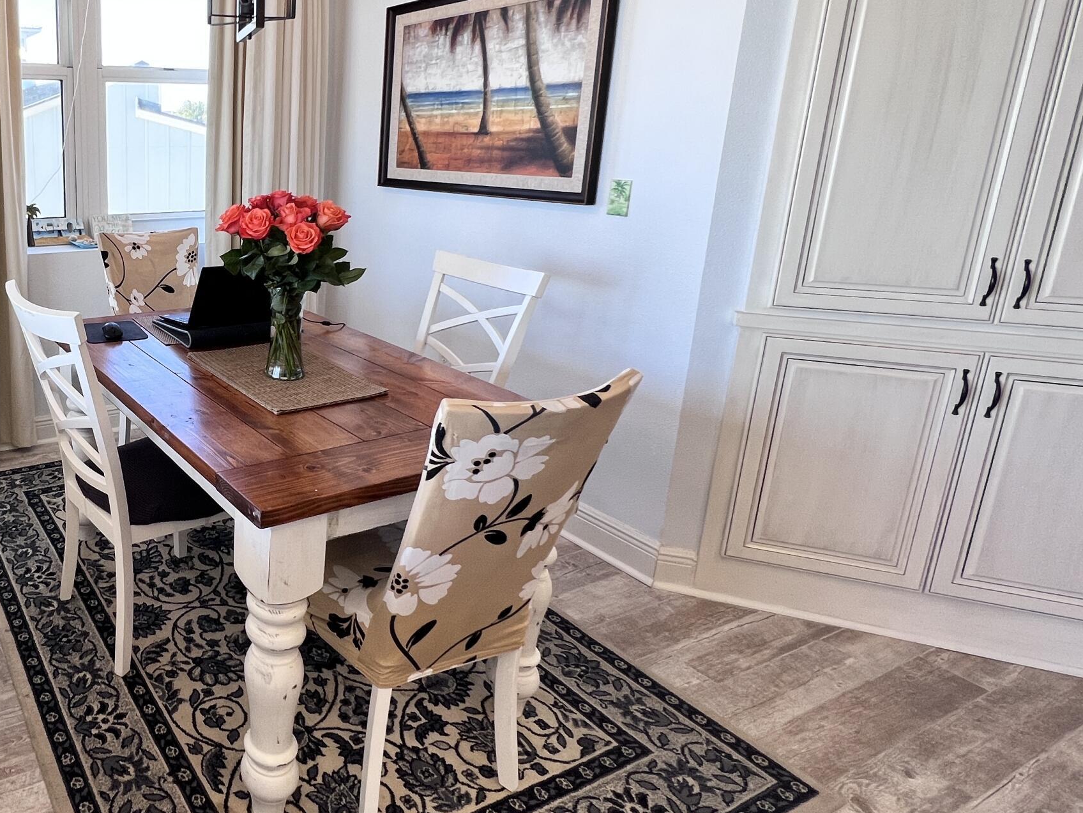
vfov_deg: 58.2
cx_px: 162
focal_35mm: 23
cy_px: 309
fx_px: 720
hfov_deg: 64.7
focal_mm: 1.57
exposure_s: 1/120
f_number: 1.8
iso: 80
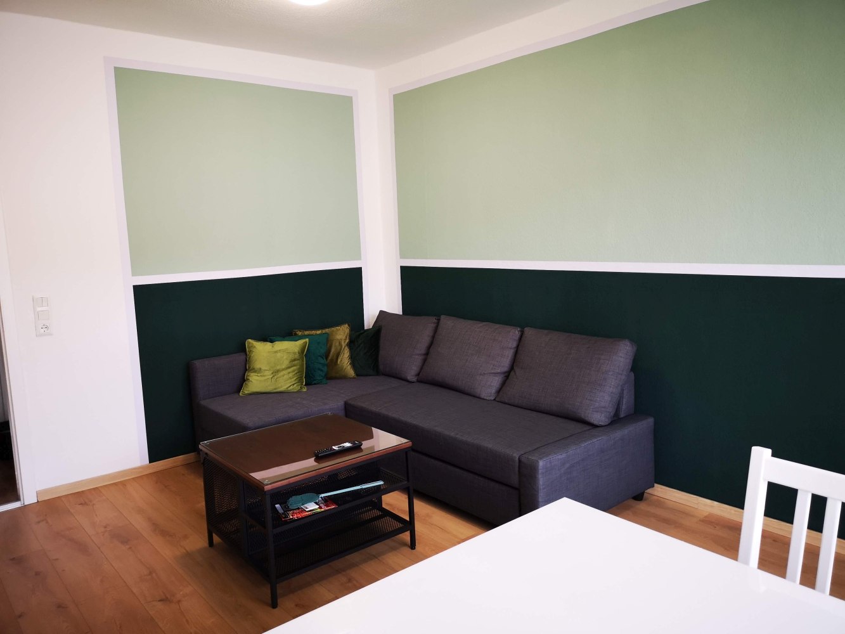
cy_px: 317
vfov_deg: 51.4
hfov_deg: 65.3
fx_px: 659
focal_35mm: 27
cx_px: 422
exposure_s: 1/50
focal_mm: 5.58
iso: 200
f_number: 1.8
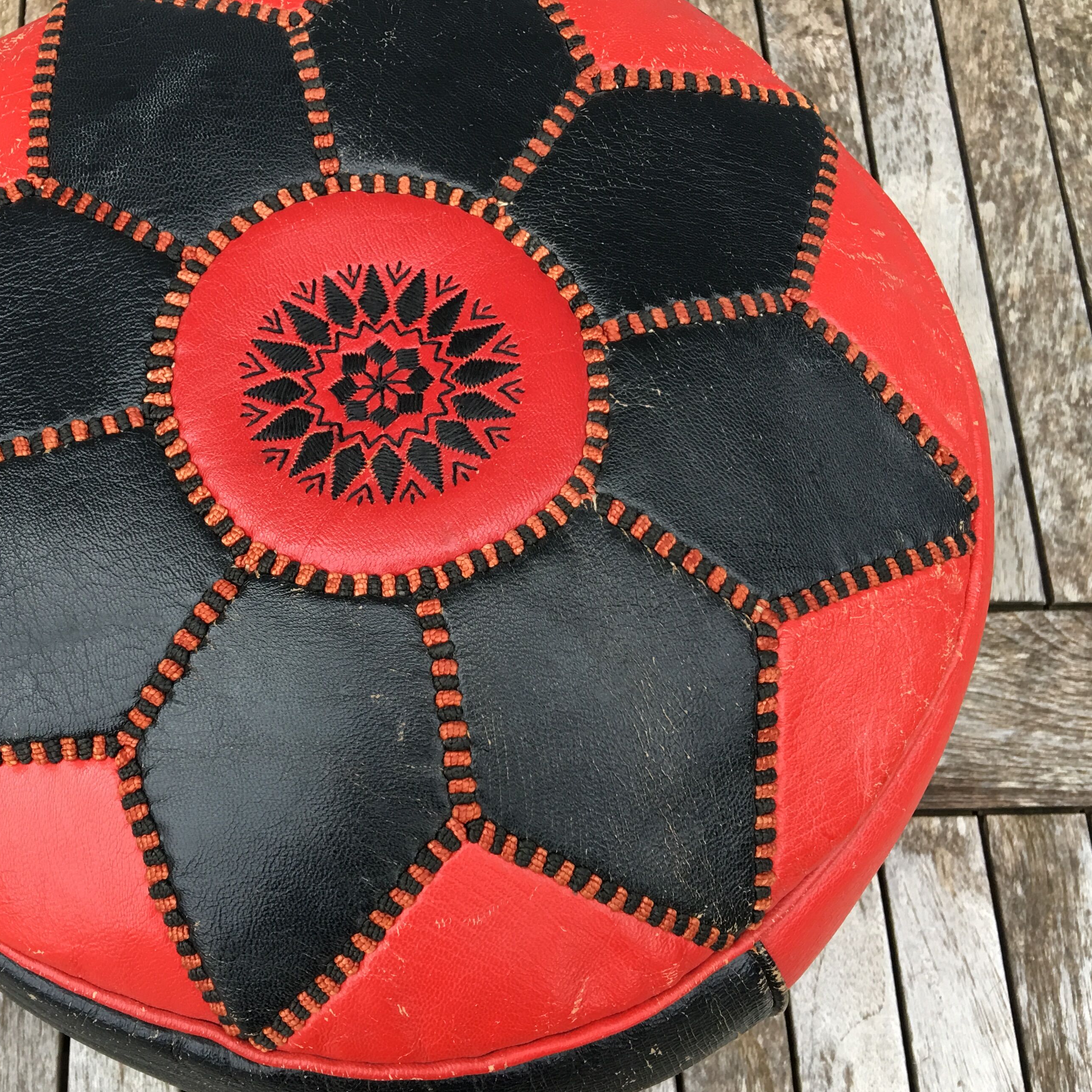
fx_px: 1428
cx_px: 407
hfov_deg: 41.5
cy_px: 496
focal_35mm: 40
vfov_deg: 41.8
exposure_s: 1/33
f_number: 2.2
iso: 40
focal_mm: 4.15
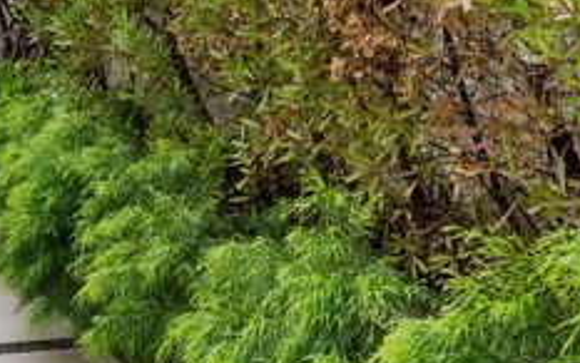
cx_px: 129
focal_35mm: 98
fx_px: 1550
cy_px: 71
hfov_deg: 21.0
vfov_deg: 13.3
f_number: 8
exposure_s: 1/25
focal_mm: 35
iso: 100
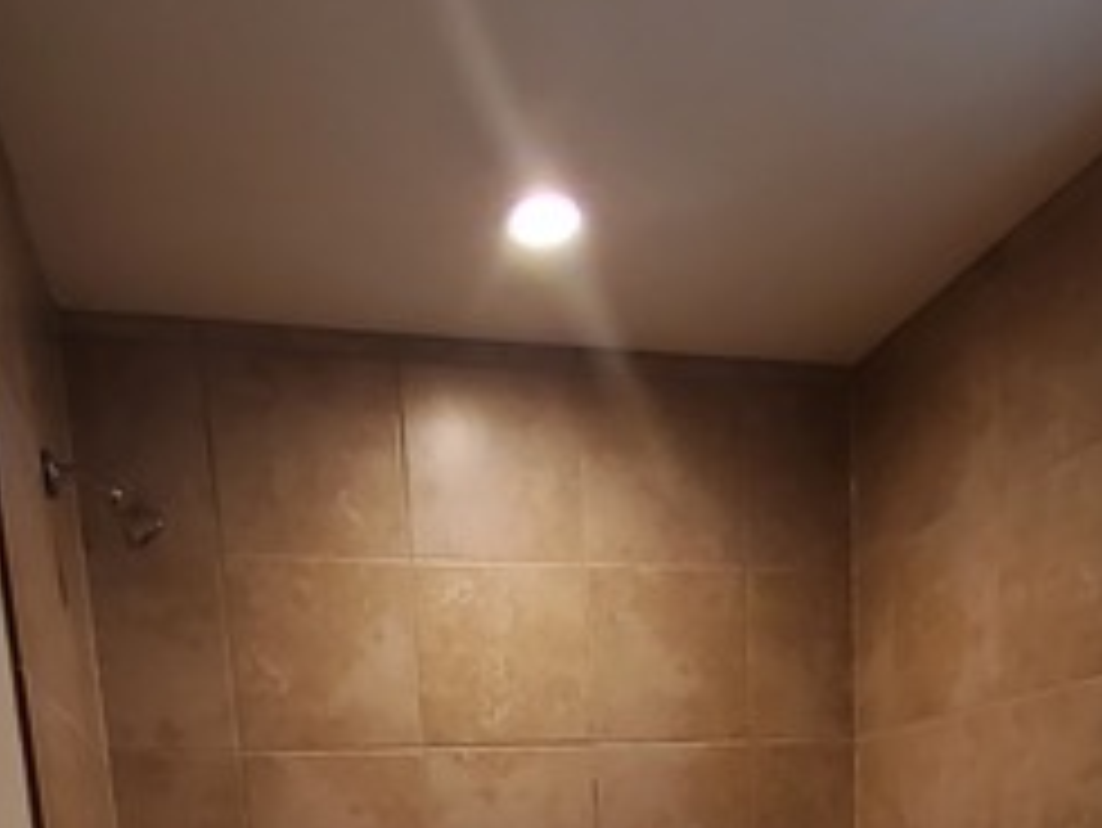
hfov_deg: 53.8
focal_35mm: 34
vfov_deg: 32.1
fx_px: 1083
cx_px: 616
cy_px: 1066
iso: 200
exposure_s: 1/60
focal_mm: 1.13
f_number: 2.2
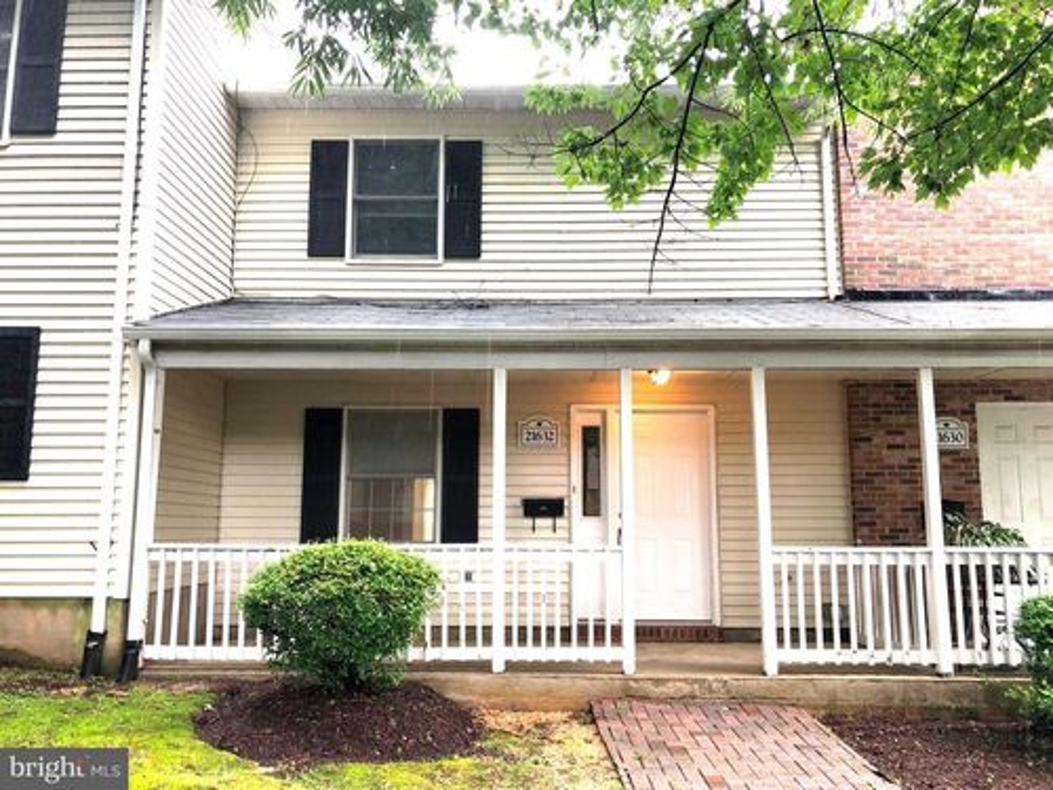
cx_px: 526
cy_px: 395
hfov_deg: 63.4
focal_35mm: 28
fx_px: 852
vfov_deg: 49.7
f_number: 1.8
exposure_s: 1/24
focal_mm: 3.99
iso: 40
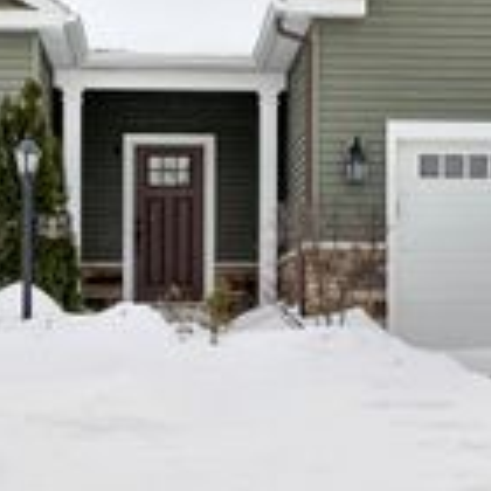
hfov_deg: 16.4
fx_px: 1701
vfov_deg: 16.4
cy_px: 272
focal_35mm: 106
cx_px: 284
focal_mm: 35
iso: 250
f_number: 4.5
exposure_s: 1/1600
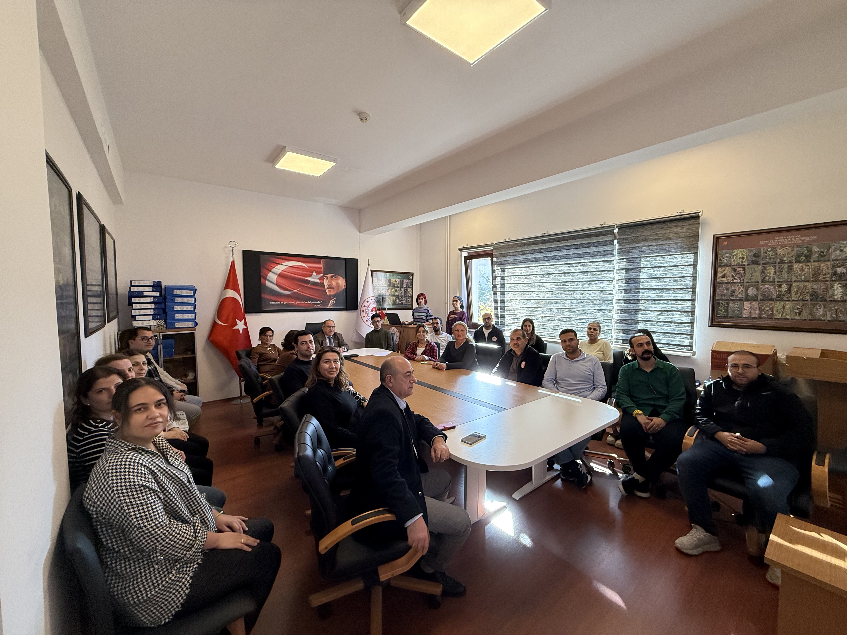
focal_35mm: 14
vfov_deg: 85.7
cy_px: 318
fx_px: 343
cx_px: 424
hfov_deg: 102.1
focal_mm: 2.22
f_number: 2.2
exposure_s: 1/120
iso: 200
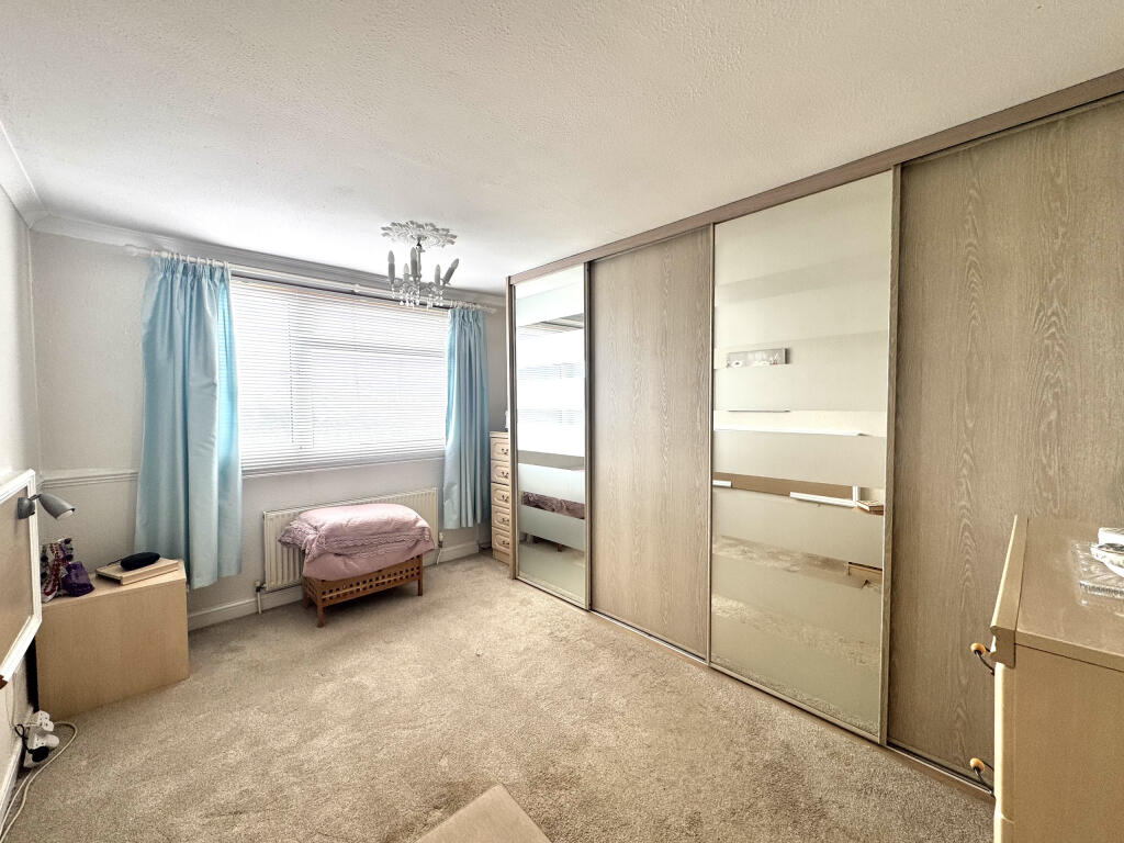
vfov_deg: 85.7
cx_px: 562
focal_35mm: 14
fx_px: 455
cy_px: 422
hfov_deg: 102.1
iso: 40
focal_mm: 2.22
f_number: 2.2
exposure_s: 1/181
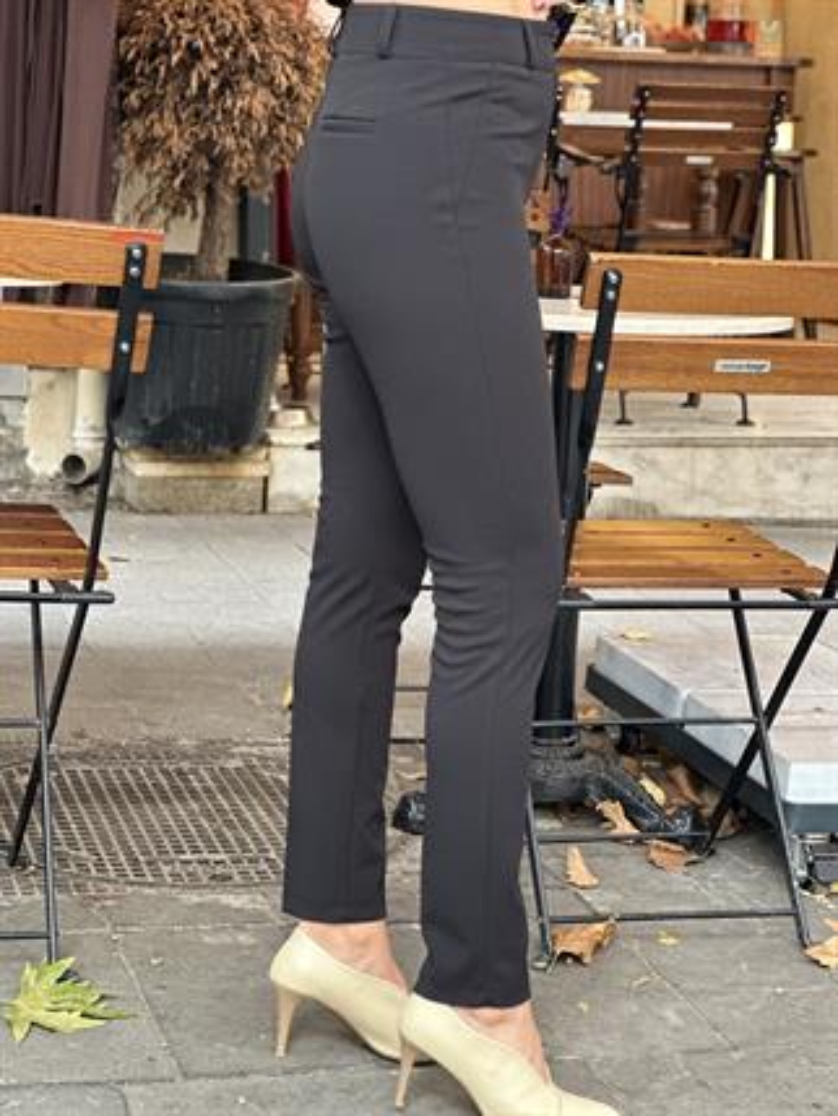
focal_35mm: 77
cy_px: 558
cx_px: 419
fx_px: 2484
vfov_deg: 25.3
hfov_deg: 19.1
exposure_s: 1/33
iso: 250
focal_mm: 9
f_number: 2.8
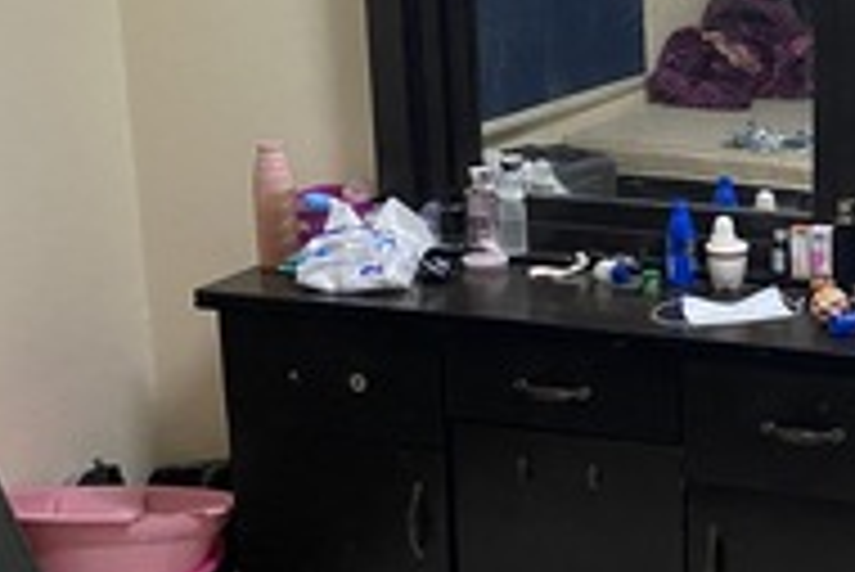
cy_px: 191
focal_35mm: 65
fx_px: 1545
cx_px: 772
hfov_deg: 29.6
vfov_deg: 20.9
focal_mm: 4.25
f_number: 1.8
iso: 400
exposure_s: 1/40
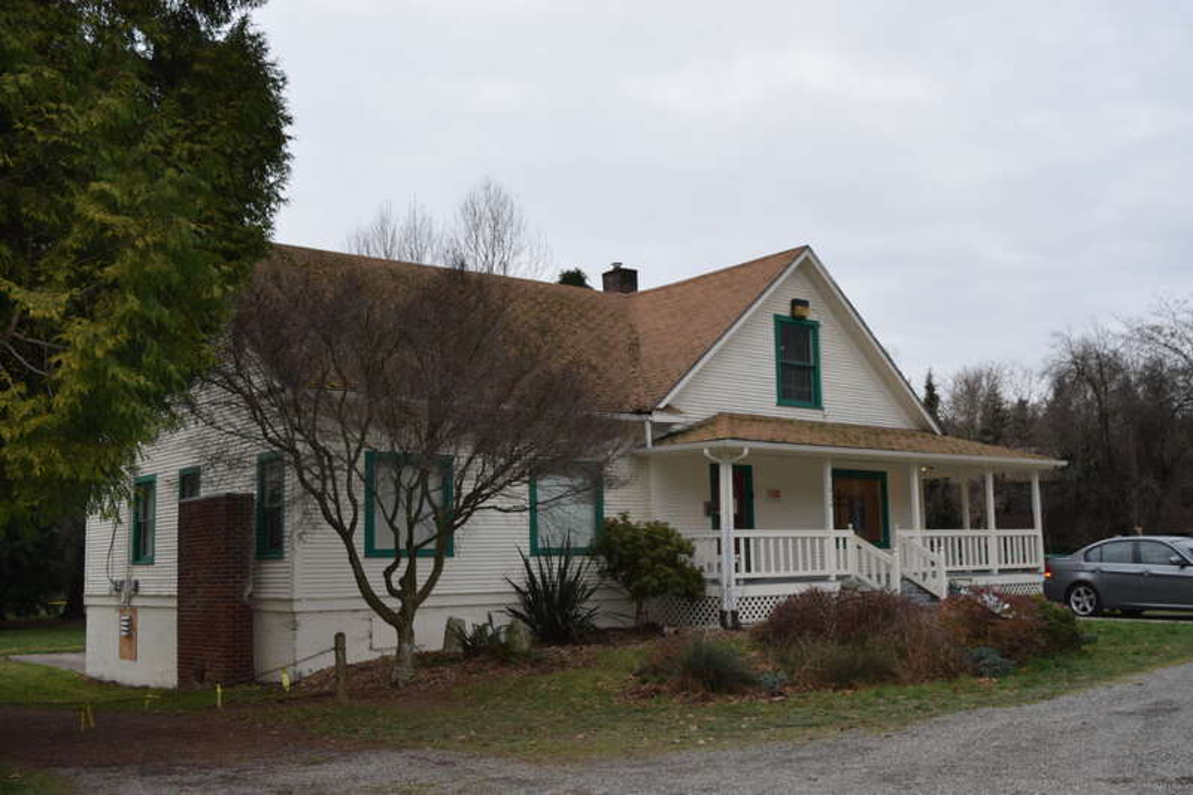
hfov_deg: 49.6
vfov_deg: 34.2
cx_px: 596
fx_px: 1292
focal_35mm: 39
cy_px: 398
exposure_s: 1/125
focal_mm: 26
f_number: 5.6
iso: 450
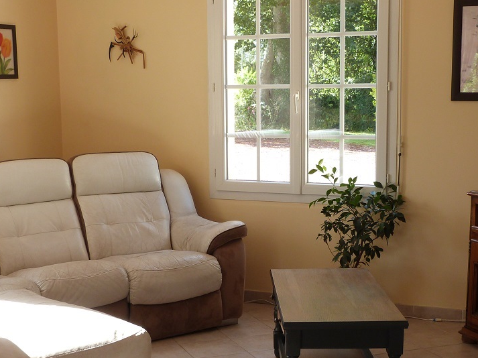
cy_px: 245
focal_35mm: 64
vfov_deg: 22.8
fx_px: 883
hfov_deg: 30.3
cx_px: 265
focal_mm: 6.7
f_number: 3.1
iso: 100
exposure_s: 1/60
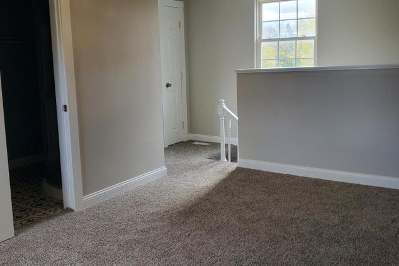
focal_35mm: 37
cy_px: 109
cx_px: 199
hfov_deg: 51.9
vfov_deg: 35.8
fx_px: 410
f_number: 2.4
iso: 125
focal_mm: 4.3
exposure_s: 1/120
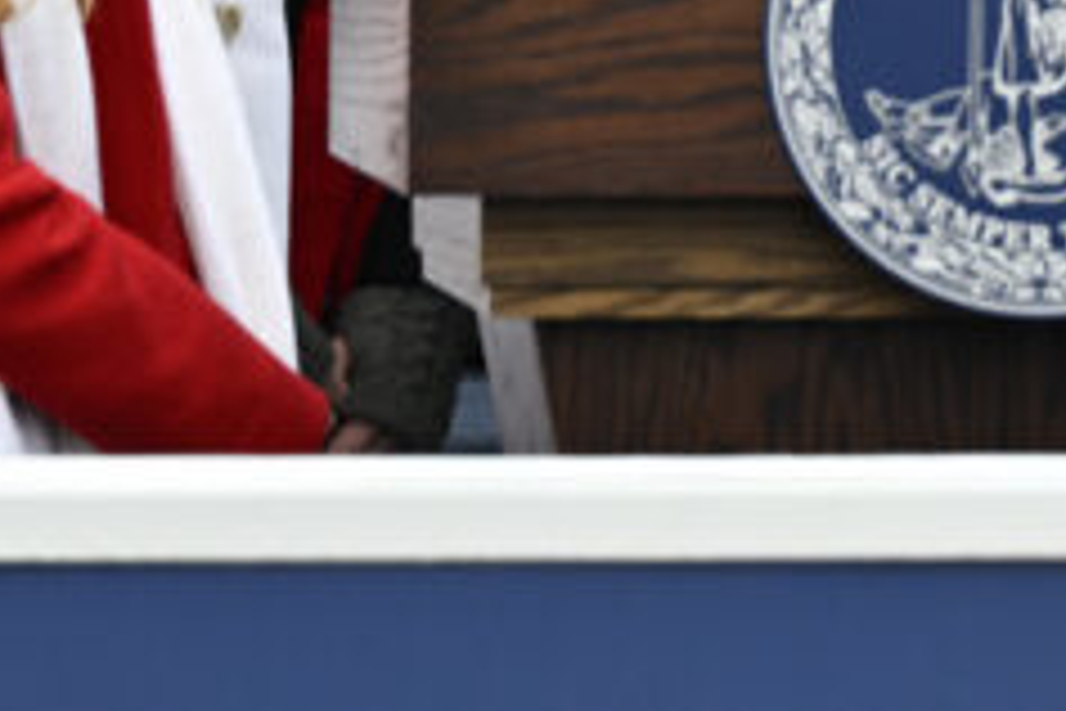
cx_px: 1050
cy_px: -297
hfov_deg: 2.0
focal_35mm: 1025
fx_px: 30349
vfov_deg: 1.3
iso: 800
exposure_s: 1/250
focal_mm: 360
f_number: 6
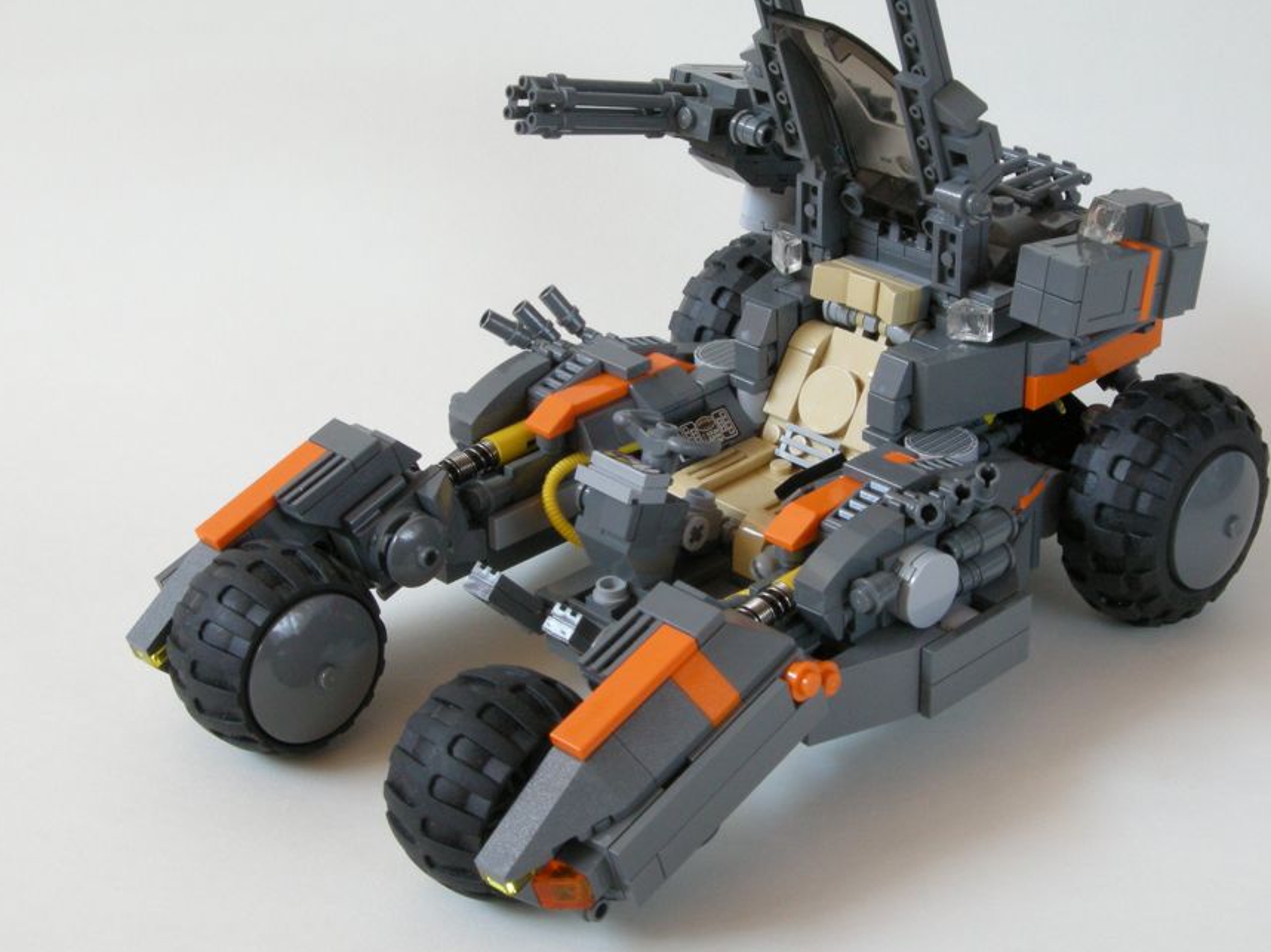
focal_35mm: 74
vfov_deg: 19.9
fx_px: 2716
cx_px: 704
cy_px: 425
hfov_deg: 26.3
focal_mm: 12.9
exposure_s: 1/2.6
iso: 200
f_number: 7.7
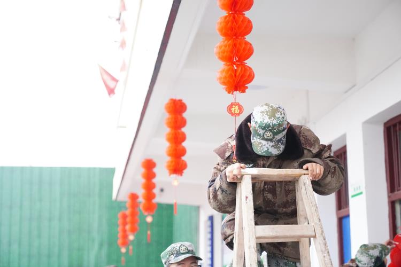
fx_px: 780
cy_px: 134
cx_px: 200
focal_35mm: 70
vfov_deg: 19.5
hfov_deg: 28.8
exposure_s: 1/3200
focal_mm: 70
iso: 8000
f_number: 2.8
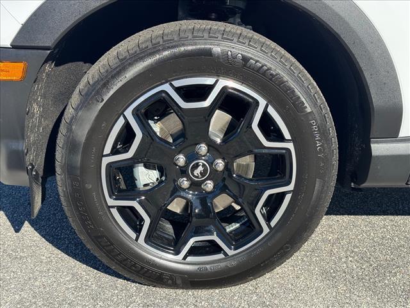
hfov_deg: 39.7
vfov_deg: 30.3
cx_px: 205
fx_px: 569
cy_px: 154
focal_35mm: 48
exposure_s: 1/1724
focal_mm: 6.76
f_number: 1.78
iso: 64
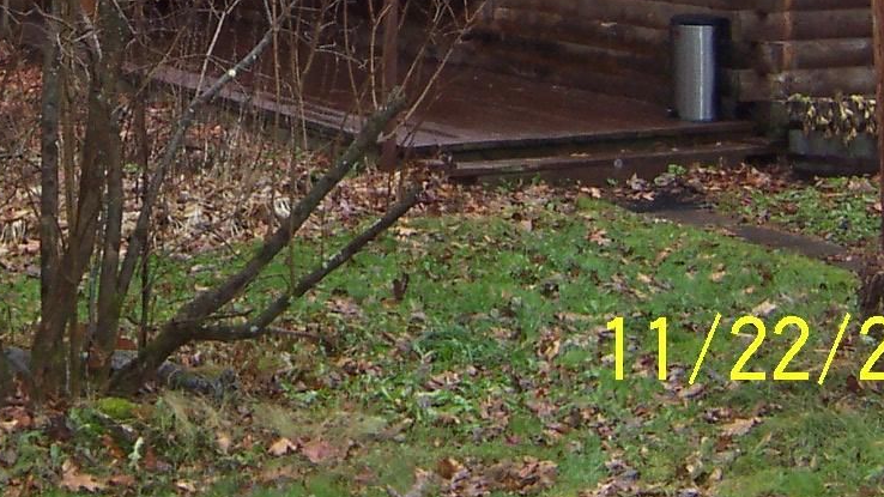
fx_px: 2063
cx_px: 152
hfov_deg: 23.8
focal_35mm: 88
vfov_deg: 13.1
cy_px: -208
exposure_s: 1/60
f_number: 2.8
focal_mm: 5.6
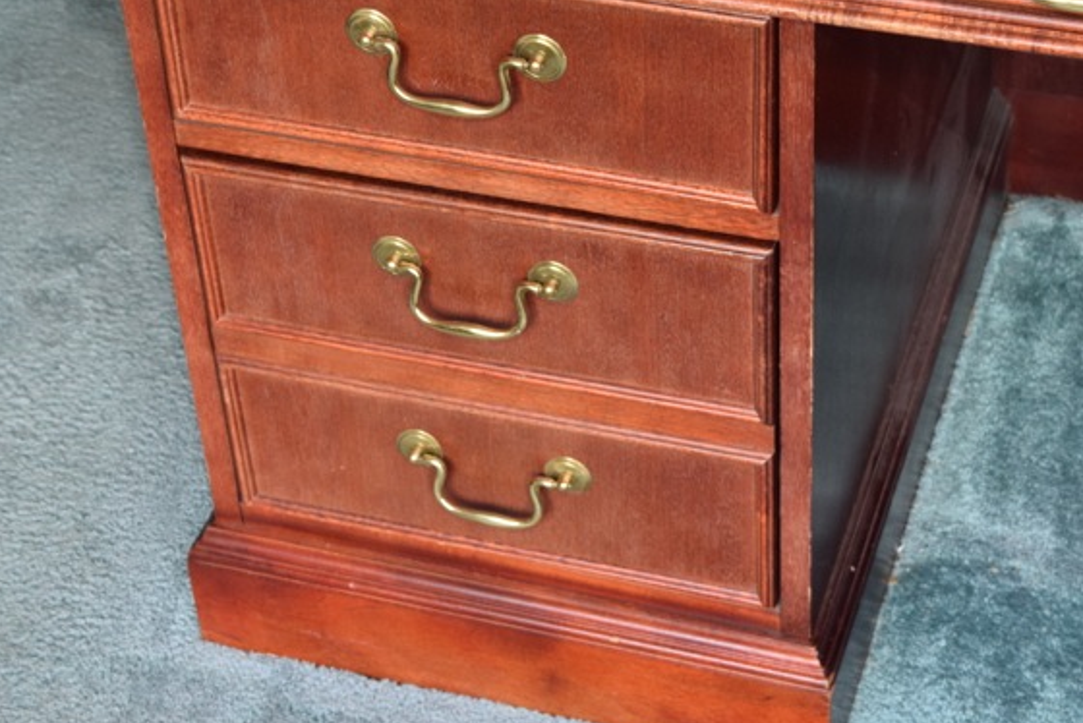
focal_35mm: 91
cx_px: 565
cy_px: 177
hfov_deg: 22.4
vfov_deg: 15.0
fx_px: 2739
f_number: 5.6
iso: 800
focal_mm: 34
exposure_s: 1/100
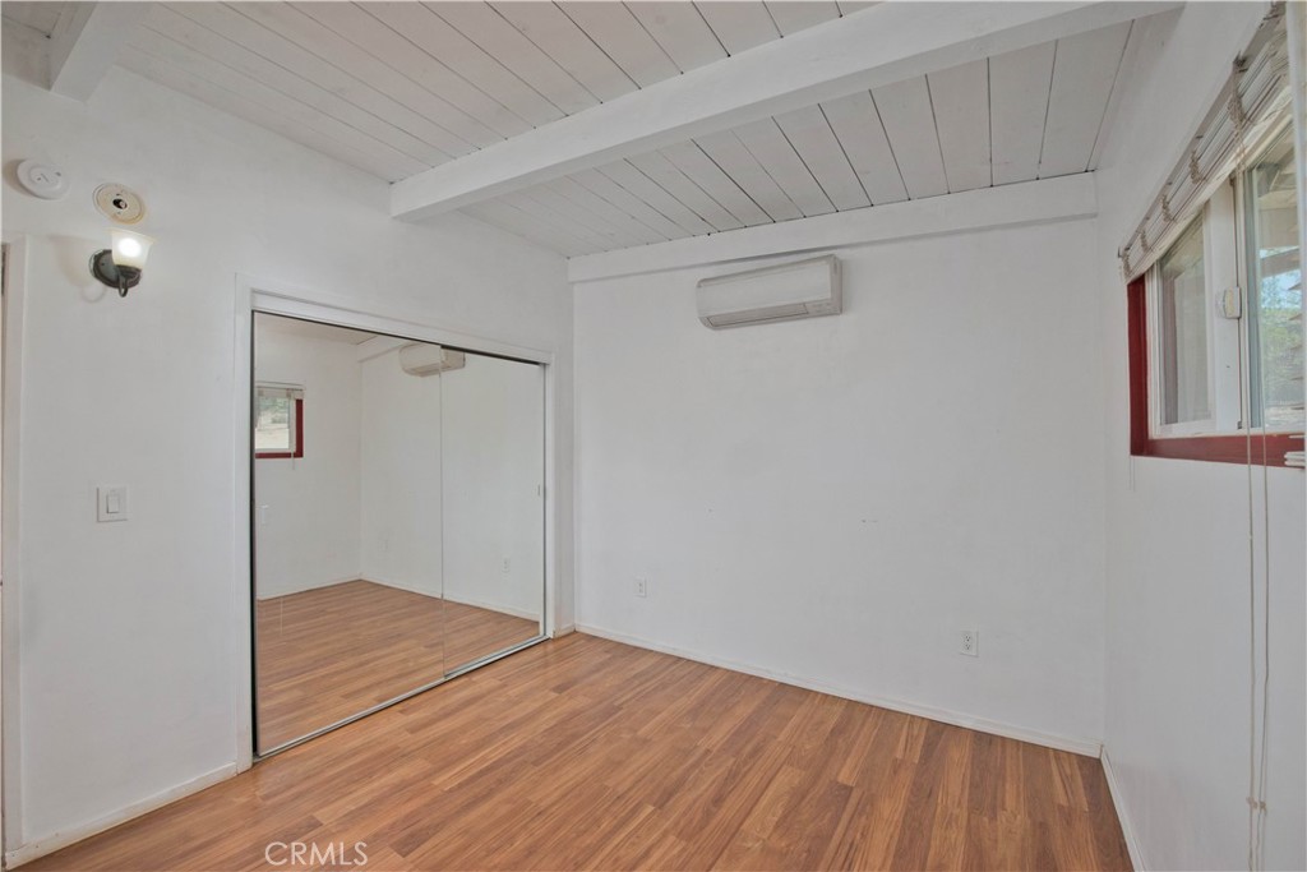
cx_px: 654
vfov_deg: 81.2
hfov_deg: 104.2
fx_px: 508
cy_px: 436
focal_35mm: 14
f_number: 6.3
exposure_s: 1/1600
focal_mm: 14
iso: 1250
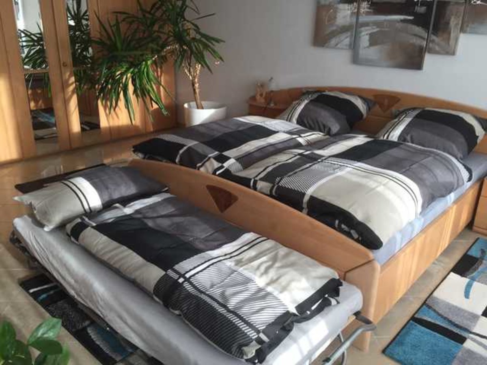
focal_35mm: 29
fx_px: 408
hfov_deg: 61.7
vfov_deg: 48.2
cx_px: 244
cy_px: 182
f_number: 2.2
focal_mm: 4.15
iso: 50
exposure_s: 1/100
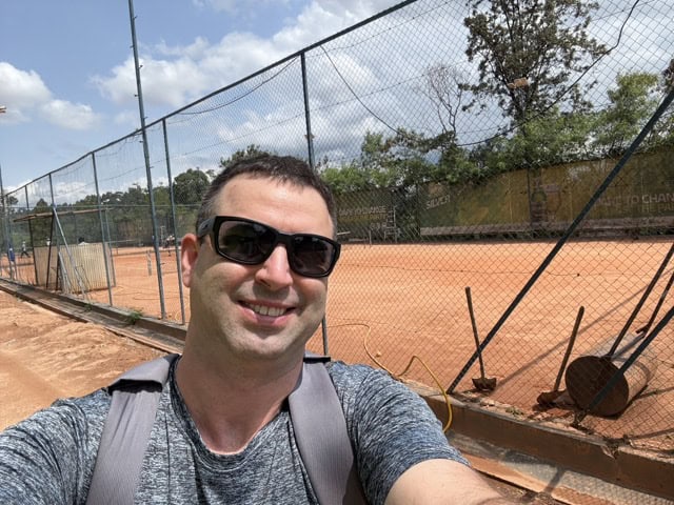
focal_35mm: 23
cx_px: 337
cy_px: 252
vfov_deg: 58.9
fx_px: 448
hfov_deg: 73.9
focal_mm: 2.7
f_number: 1.9
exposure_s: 1/1148
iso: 25
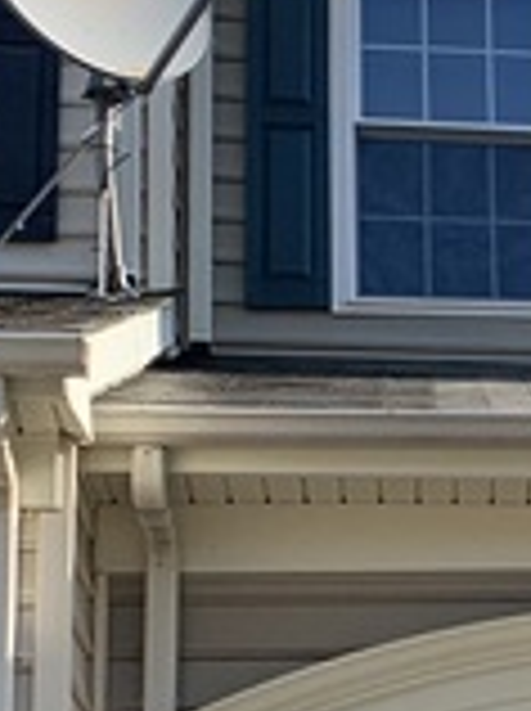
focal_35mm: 132
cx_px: 1210
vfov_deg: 14.8
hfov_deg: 10.0
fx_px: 2707
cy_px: 652
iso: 25
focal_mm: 4.25
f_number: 1.8
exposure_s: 1/1387
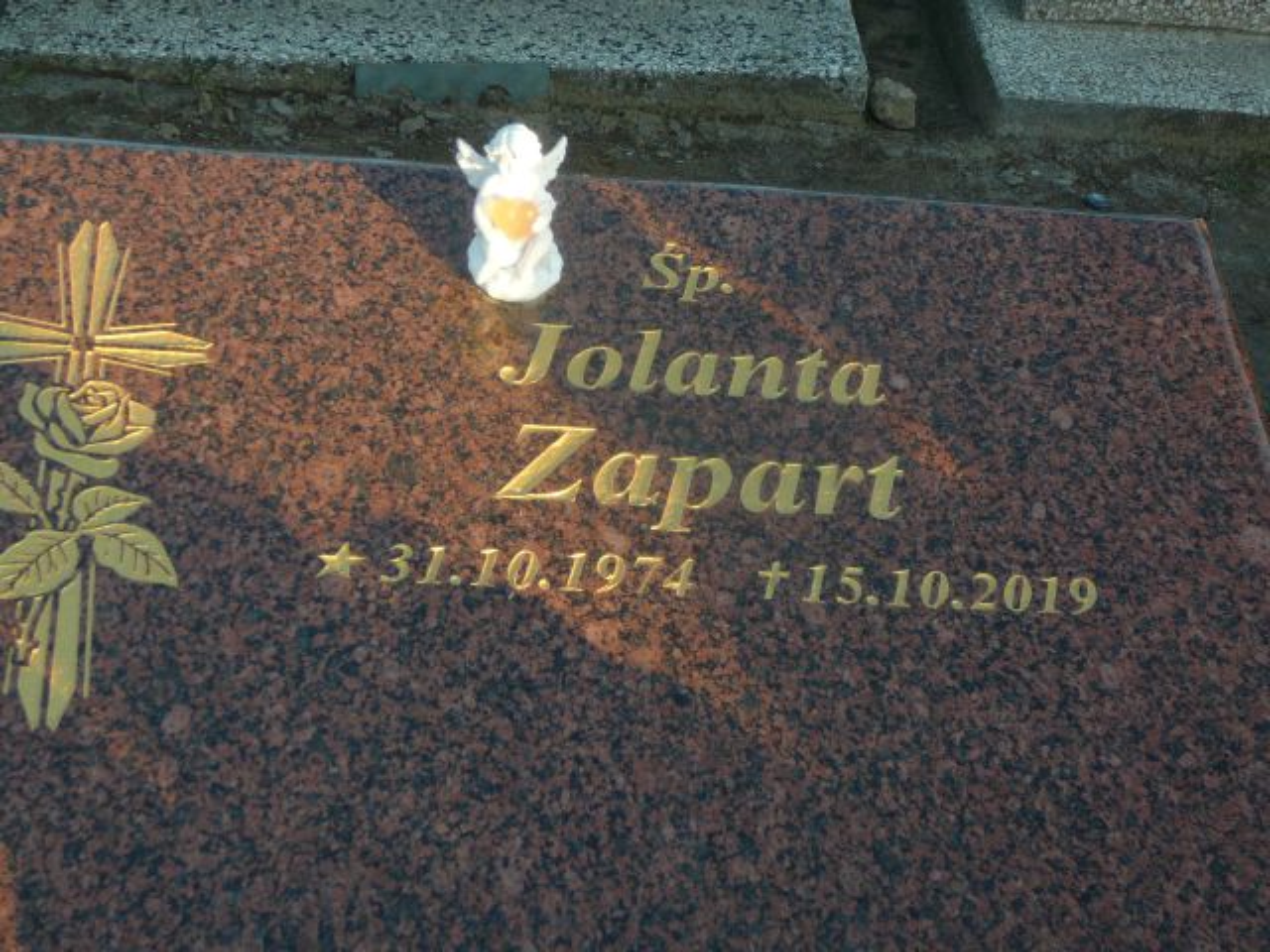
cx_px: 635
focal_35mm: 71
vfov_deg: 20.7
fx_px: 2605
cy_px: 476
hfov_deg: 27.4
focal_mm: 10.5
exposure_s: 1/100
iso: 80
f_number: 3.7
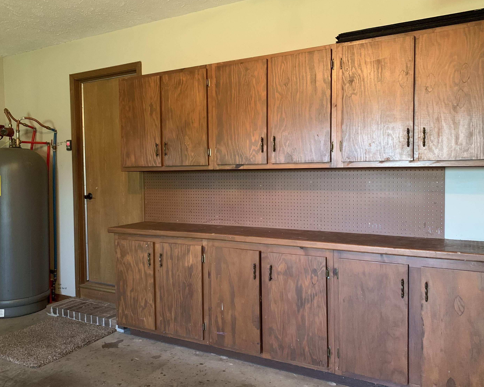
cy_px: 193
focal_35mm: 28
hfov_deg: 62.2
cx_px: 248
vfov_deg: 51.5
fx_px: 401
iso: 400
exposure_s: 1/30
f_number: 1.8
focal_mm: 4.25
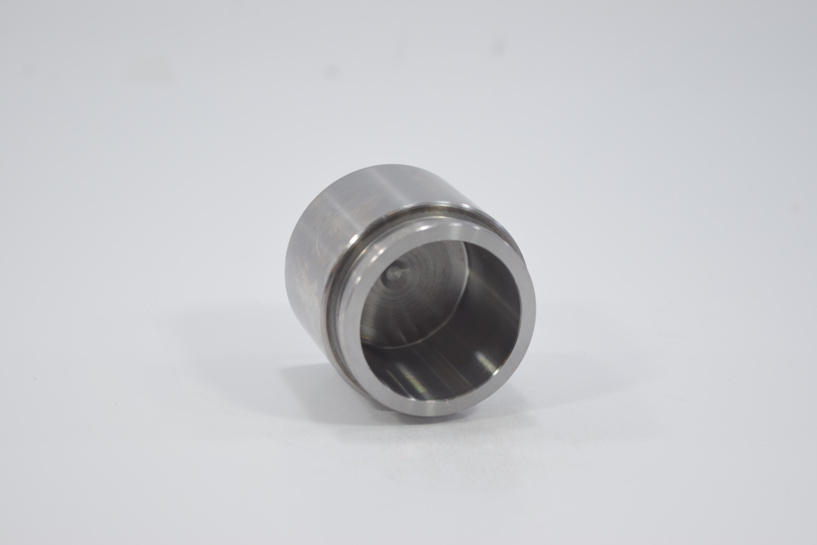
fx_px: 1895
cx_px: 406
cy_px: 274
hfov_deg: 24.3
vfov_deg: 16.4
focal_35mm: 84
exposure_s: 1/125
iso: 500
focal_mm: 55
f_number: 5.6
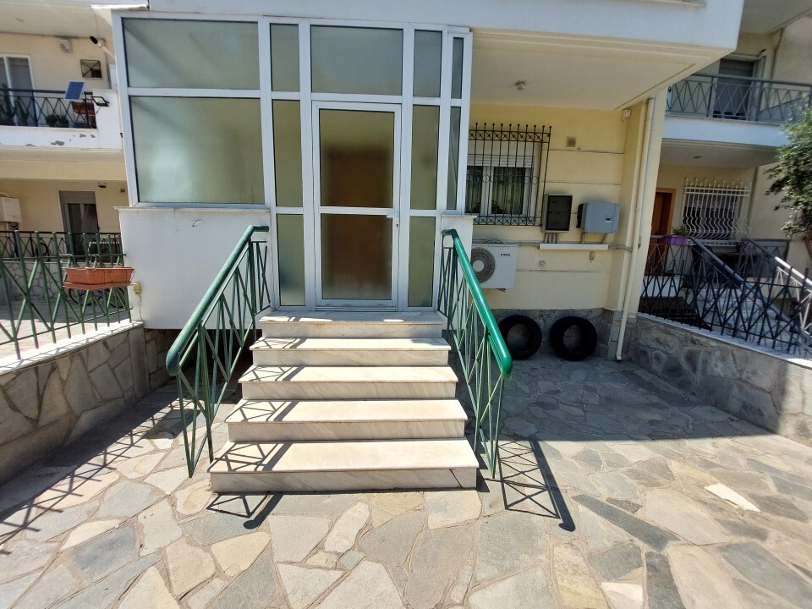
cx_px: 406
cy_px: 304
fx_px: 305
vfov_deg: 89.9
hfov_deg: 106.2
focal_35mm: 13
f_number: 2.2
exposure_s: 1/1683
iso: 50
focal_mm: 1.74
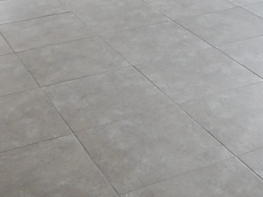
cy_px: -142
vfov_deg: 15.4
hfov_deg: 23.1
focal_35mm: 84
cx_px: 186
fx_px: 638
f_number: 2.8
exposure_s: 1/30
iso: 320
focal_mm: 4.3
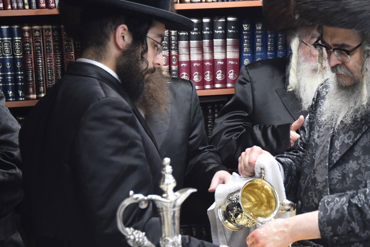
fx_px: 1737
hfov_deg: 12.1
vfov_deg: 8.1
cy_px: 122
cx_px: 249
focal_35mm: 169
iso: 2500
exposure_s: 1/100
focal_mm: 116
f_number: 5.6
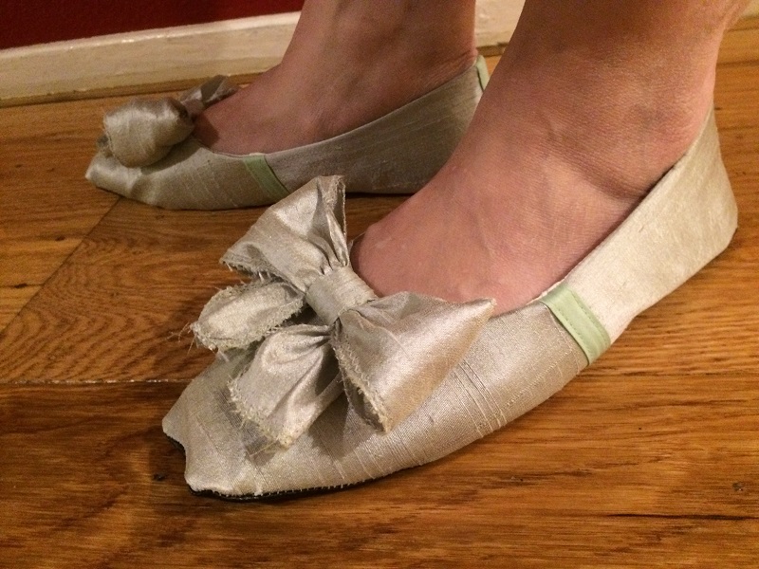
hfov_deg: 61.7
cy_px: 284
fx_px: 636
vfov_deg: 48.2
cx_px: 380
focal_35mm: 29
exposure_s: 1/15
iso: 400
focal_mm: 4.15
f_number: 2.2
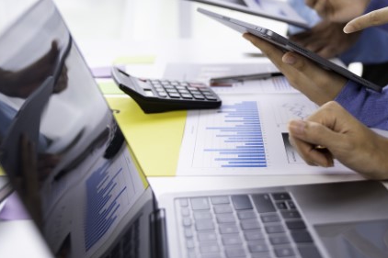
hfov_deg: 34.2
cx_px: 260
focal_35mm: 58
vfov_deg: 23.1
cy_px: 57
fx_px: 625
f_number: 2.8
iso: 160
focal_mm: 34
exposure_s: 1/160
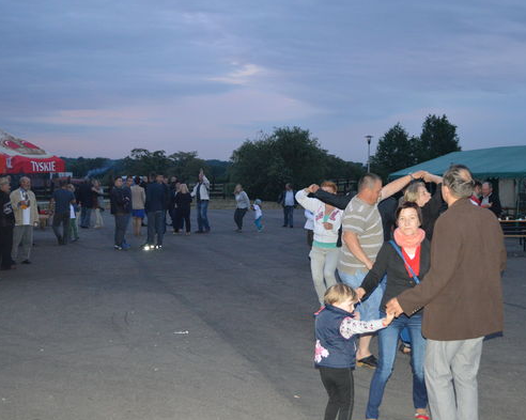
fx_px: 809
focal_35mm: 52
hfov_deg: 36.0
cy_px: 211
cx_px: 283
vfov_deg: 29.1
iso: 1600
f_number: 4.5
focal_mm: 30
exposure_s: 1/60
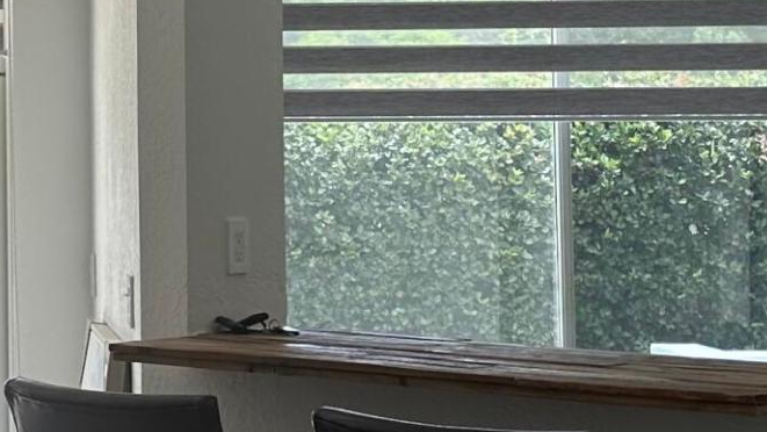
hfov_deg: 17.8
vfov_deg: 10.6
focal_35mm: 114
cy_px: 60
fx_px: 2319
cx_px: -172
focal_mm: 6.86
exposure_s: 1/237
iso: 64
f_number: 1.78
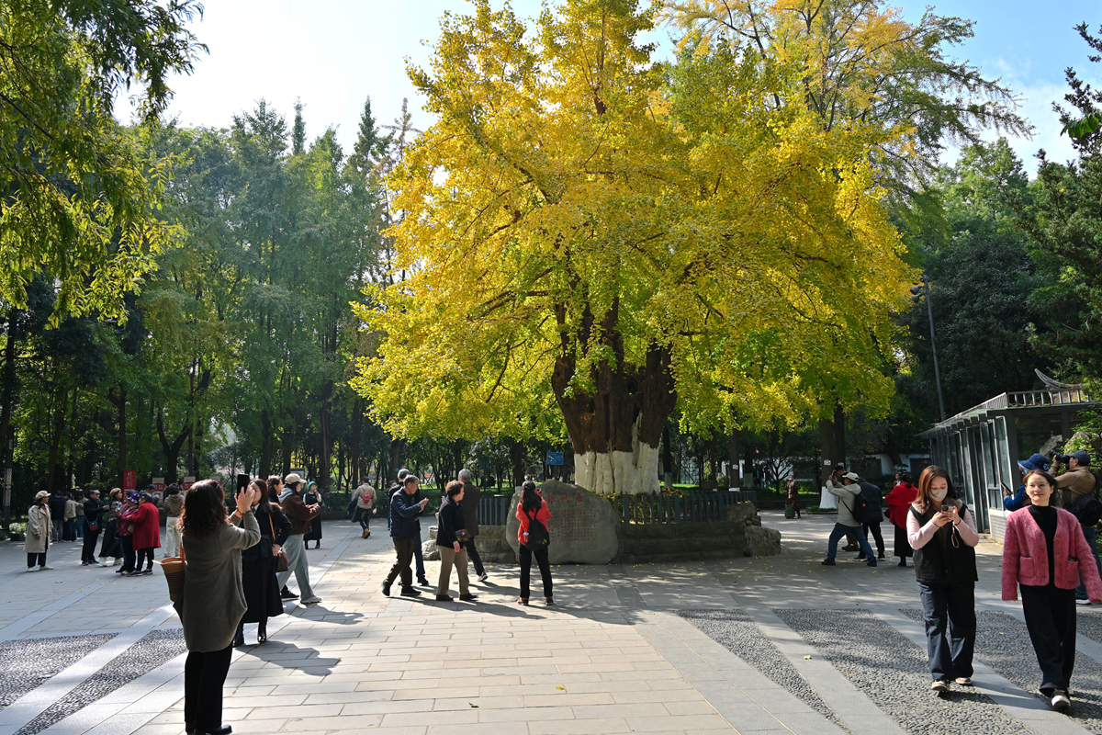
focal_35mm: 26
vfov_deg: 48.7
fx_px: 811
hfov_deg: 68.4
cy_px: 368
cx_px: 551
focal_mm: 26.5
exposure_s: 1/125
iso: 180
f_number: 8
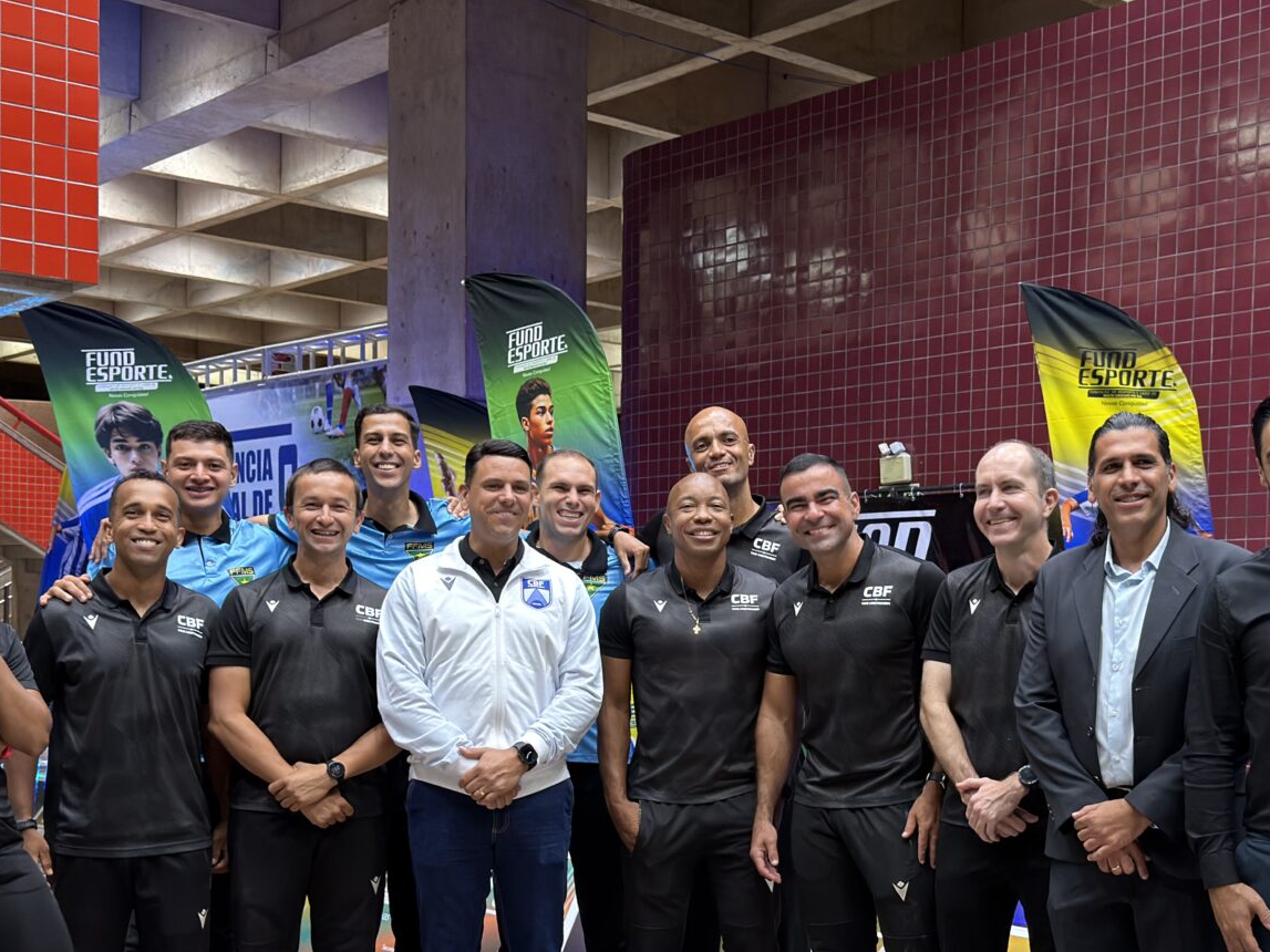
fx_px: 1834
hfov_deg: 38.1
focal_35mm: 50
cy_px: 663
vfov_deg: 28.8
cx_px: 757
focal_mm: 6.76
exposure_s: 1/40
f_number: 1.78
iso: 320
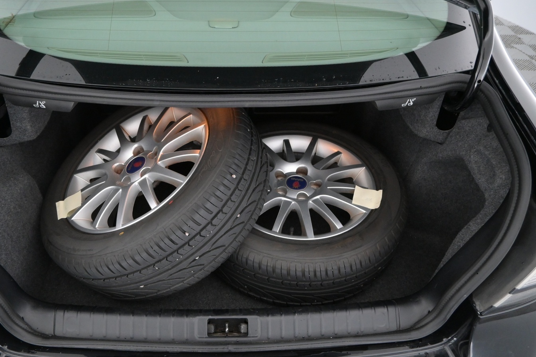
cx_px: 227
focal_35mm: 29
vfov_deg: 44.9
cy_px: 202
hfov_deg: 63.3
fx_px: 432
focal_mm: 16
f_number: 4
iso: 2500
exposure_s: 1/60
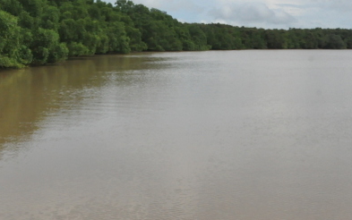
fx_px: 537
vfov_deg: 22.5
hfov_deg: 36.3
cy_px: 16
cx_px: 183
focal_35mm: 56
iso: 1600
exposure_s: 1/800
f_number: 18
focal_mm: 18
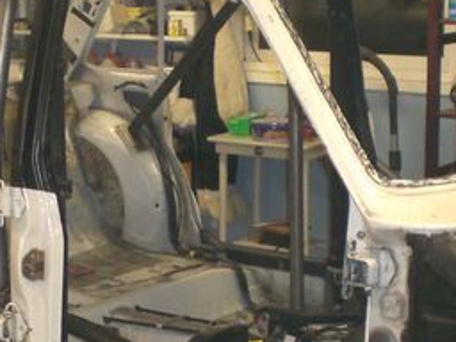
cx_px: 176
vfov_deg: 15.5
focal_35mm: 95
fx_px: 1251
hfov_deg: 20.6
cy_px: 232
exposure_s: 1/60
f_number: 3.1
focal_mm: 6.3
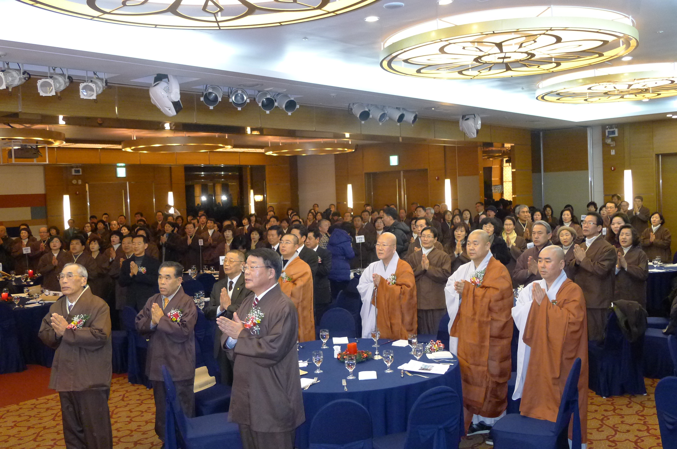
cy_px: 224
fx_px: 657
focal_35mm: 35
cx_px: 338
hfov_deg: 54.5
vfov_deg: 37.8
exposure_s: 1/60
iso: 640
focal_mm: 7.5
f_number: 2.3
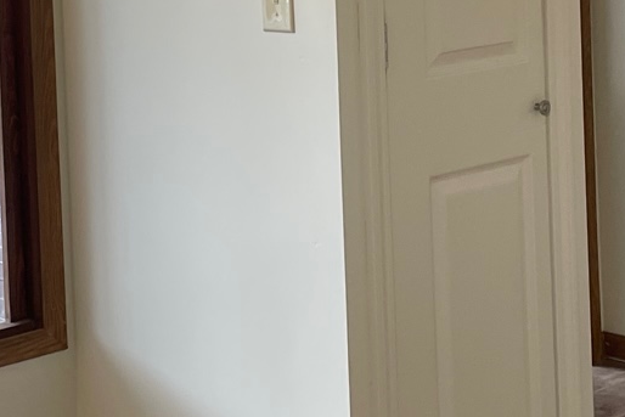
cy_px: -74
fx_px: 1841
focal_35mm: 106
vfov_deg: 12.6
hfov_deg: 19.3
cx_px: 250
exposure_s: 1/120
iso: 100
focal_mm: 4.2
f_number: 1.6
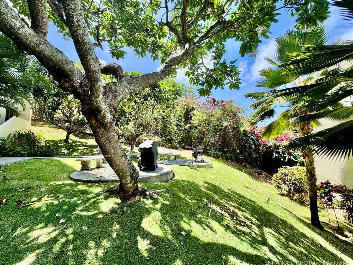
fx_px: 143
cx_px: 176
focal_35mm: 14
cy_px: 132
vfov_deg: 85.7
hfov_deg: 102.1
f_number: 2.2
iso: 40
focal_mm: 2.22
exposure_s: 1/451
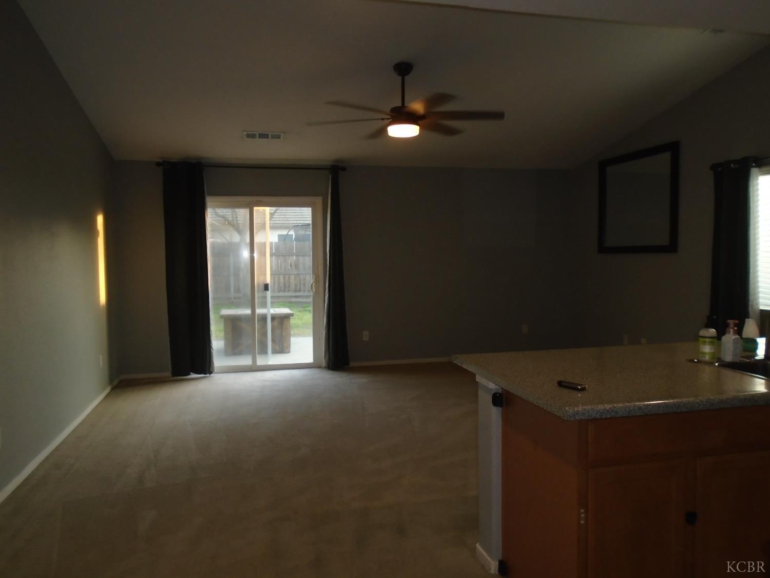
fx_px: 578
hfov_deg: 67.3
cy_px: 289
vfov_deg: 53.1
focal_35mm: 26
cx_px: 385
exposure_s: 1/30
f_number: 3.2
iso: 200
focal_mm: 4.6
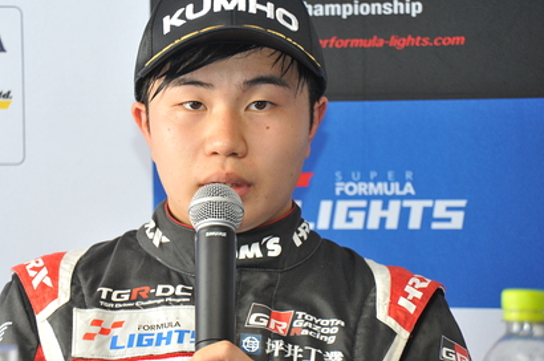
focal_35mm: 224
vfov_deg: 6.1
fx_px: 3380
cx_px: 204
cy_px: 167
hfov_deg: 9.2
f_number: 6.7
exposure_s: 1/250
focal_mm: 170
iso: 1600
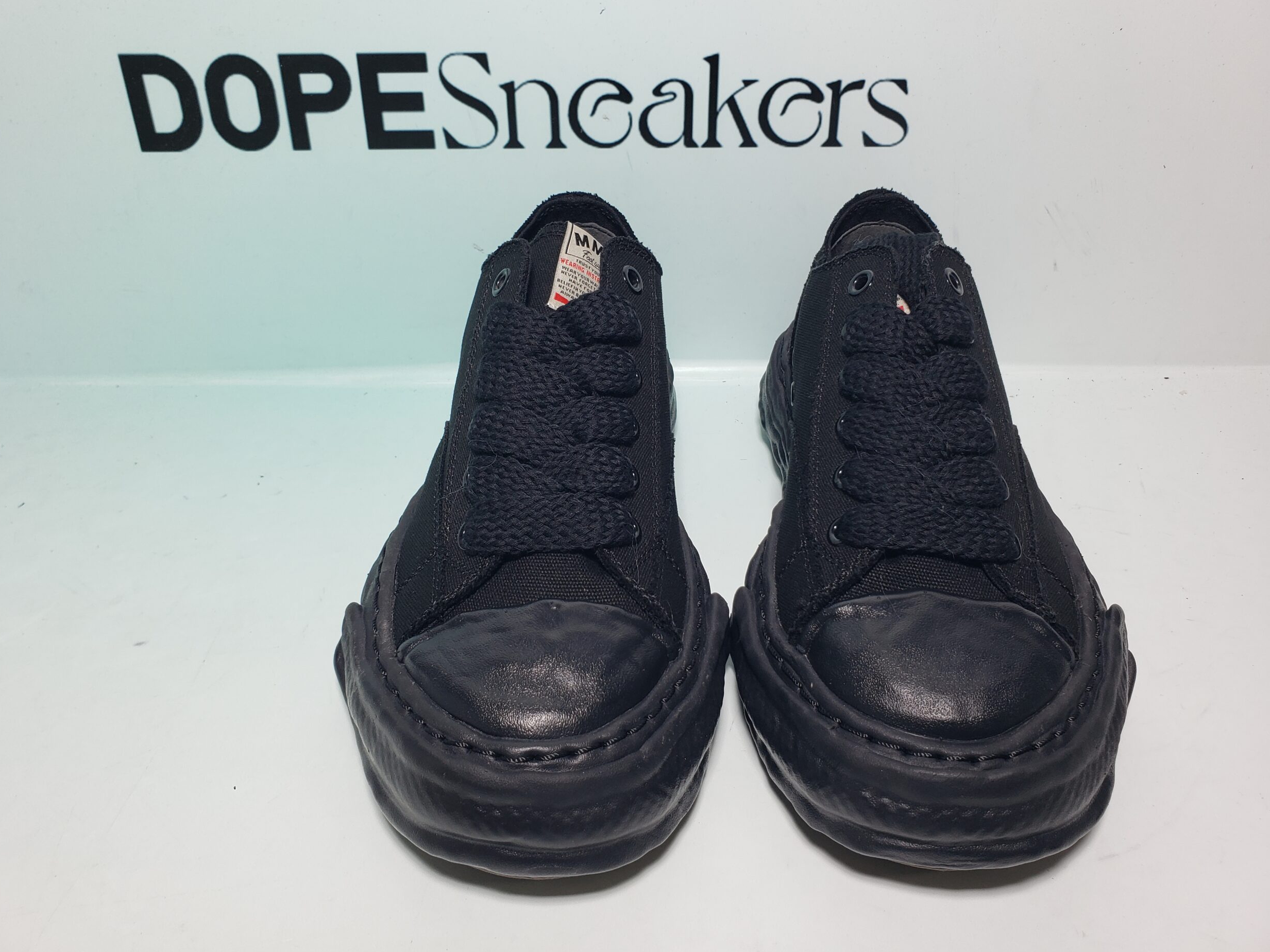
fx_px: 991
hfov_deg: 65.3
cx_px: 636
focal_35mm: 27
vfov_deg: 51.3
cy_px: 459
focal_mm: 4.3
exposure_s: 1/165
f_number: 2.4
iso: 50
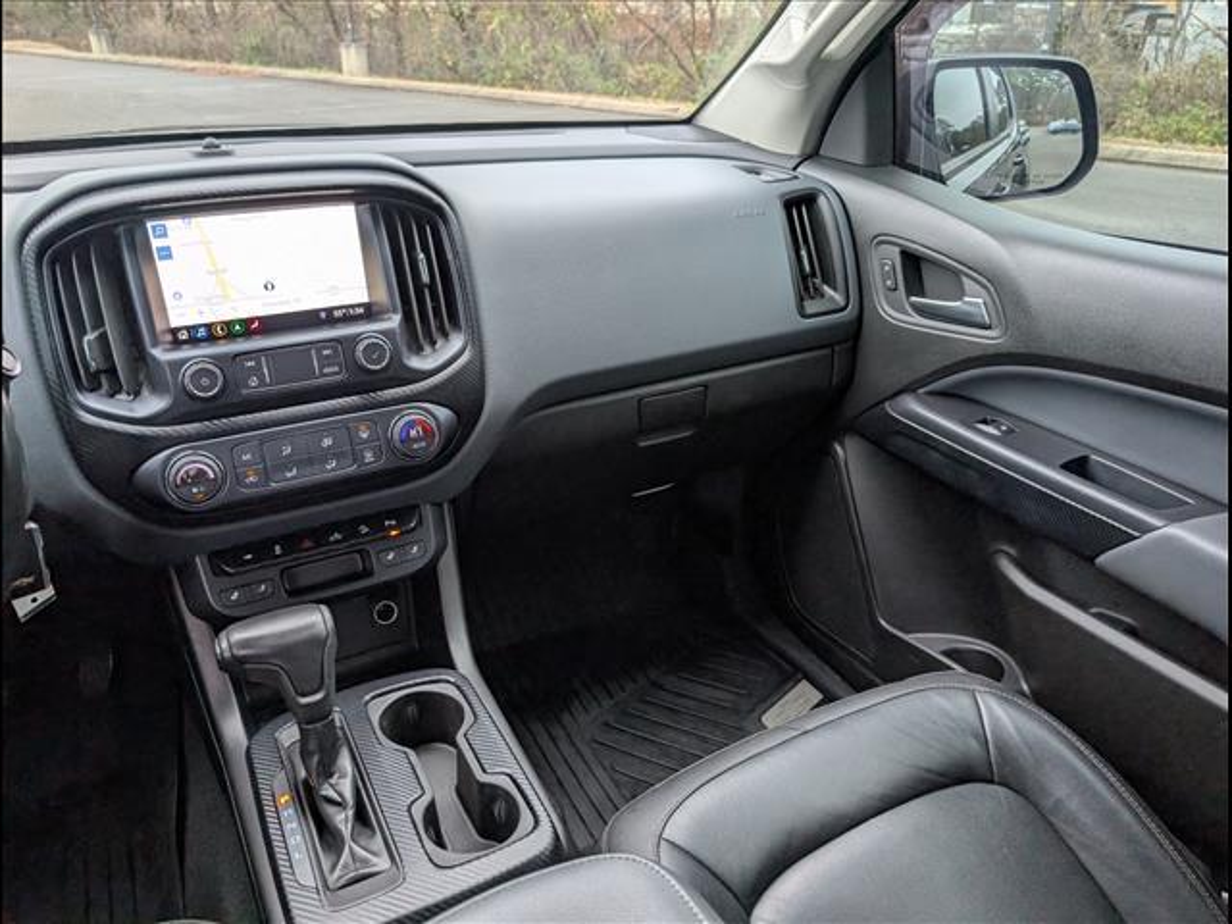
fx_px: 854
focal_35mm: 24
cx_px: 616
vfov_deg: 56.8
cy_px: 462
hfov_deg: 71.6
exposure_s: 1/263
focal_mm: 6.9
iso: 193
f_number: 1.68
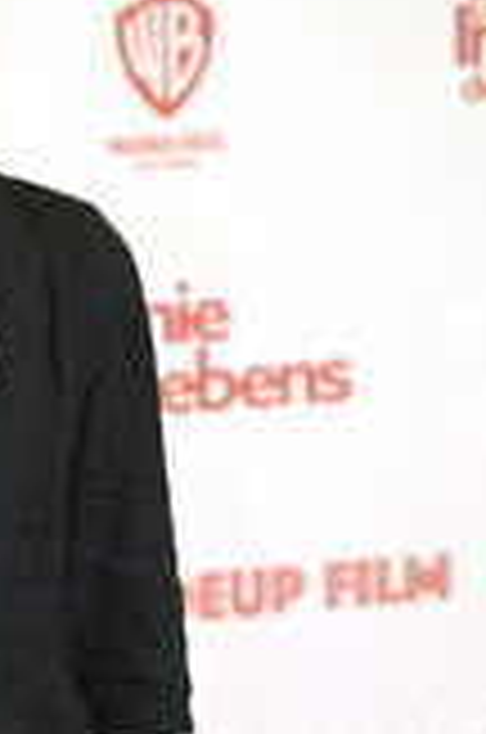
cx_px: -108
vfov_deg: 11.2
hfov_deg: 7.4
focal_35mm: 184
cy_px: 576
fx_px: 3742
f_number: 2.8
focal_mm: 75
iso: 320
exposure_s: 1/125
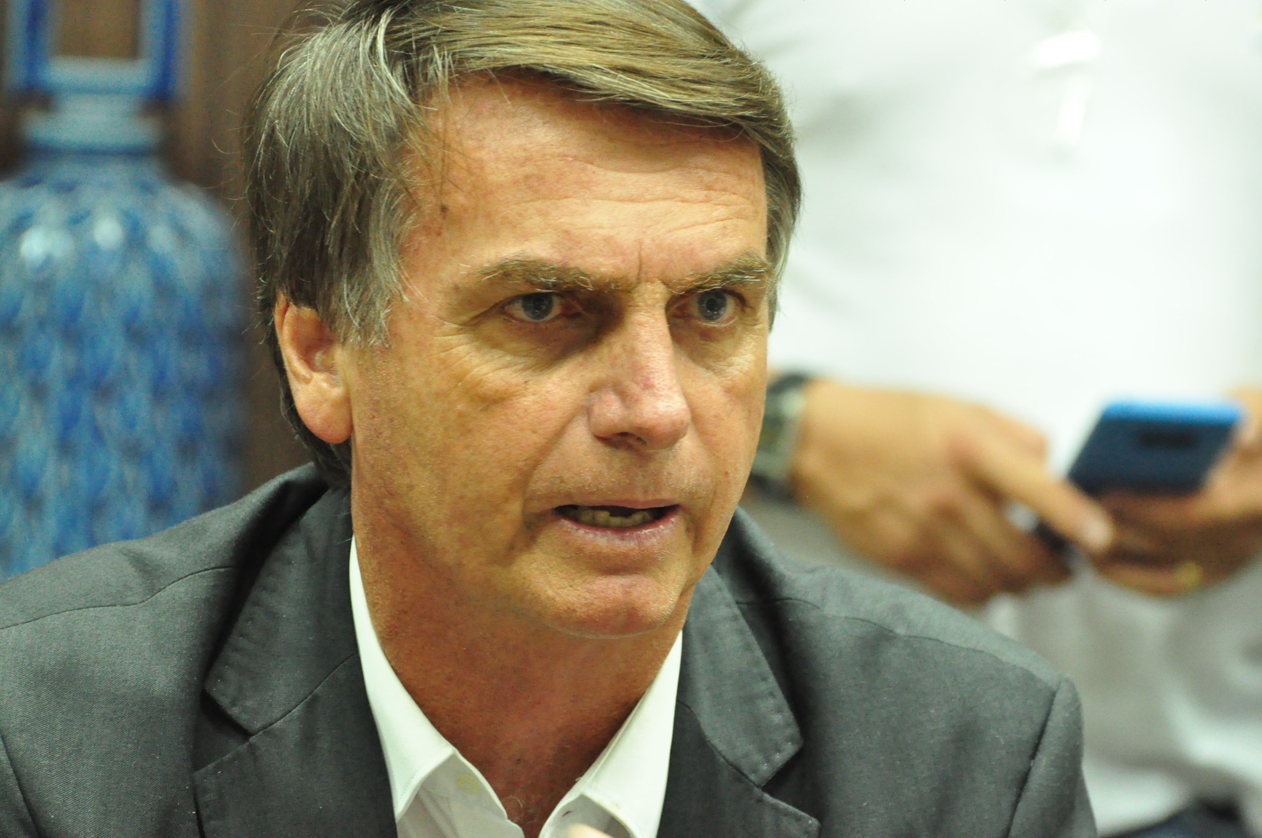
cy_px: 419
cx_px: 631
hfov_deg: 7.6
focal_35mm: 270
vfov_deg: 5.1
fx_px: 9453
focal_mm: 180
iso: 3200
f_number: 5.6
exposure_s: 1/80
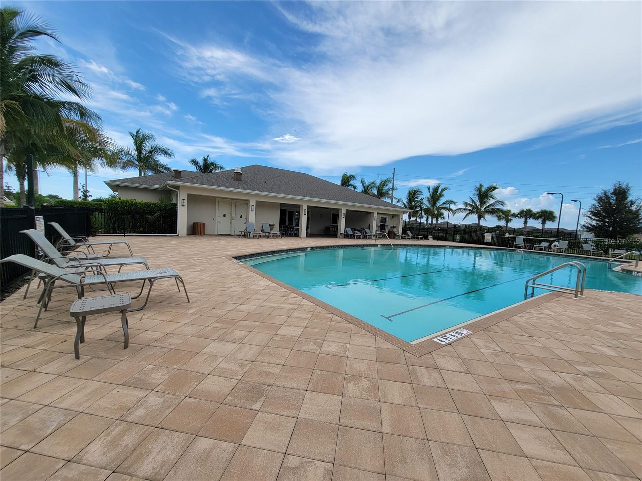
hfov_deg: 106.2
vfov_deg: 89.9
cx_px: 321
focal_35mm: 13
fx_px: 241
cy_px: 240
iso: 50
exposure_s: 1/2088
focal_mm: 2.2
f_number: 2.2
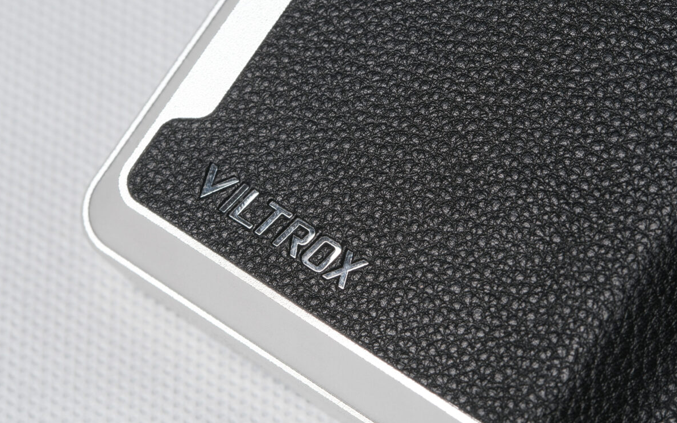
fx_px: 2842
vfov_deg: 8.5
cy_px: 197
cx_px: 338
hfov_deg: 13.6
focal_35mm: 154
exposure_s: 1/6
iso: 160
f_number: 8
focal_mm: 100
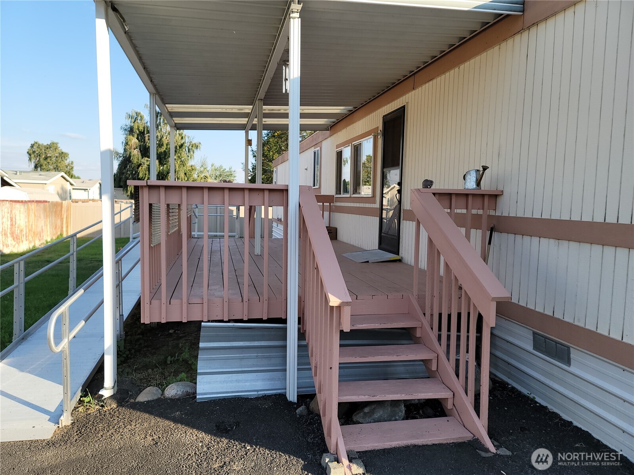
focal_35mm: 25
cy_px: 238
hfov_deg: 69.4
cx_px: 317
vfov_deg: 54.9
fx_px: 458
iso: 20
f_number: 1.8
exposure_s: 1/420
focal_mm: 7
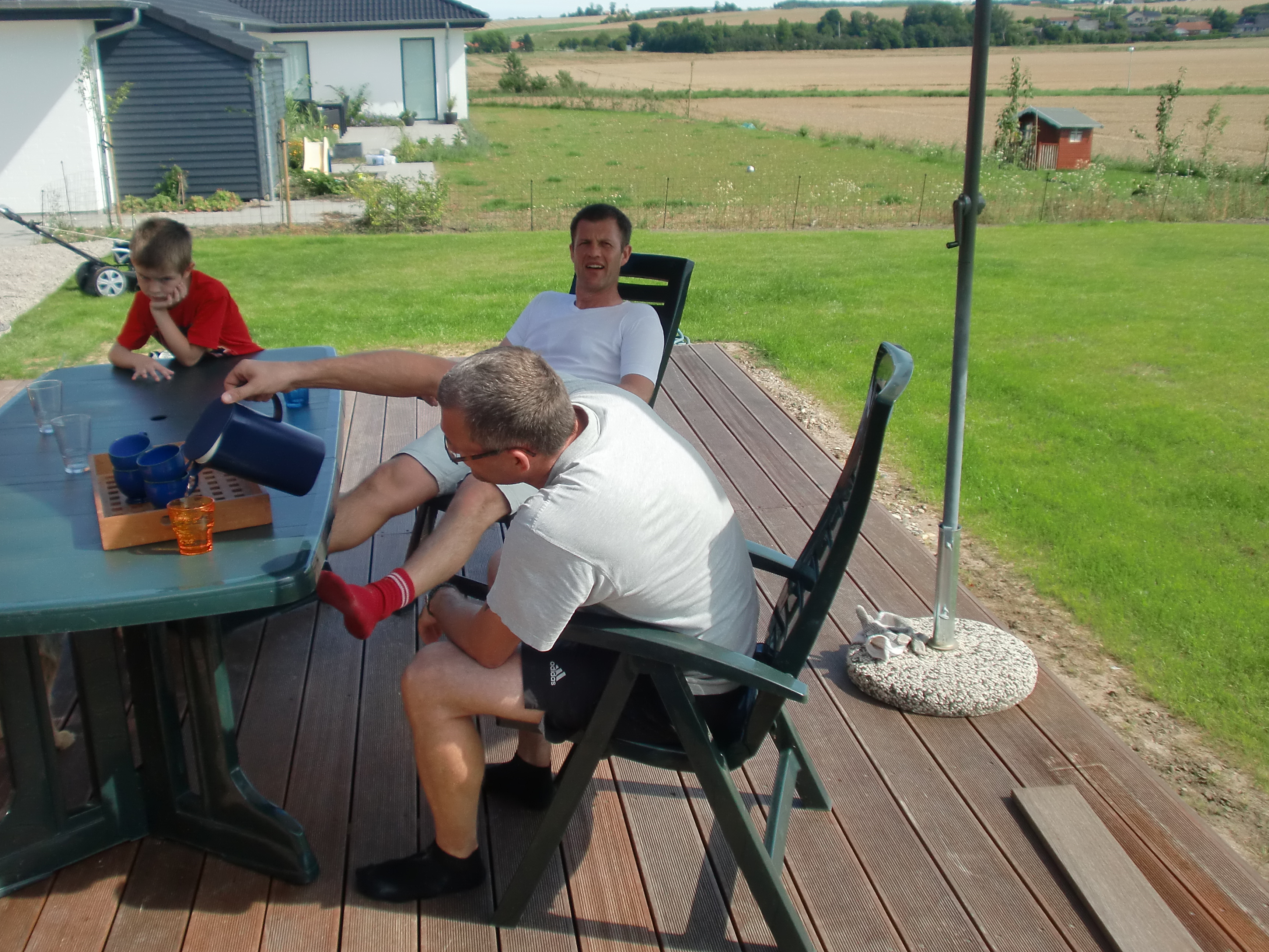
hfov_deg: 51.3
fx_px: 1320
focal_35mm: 36
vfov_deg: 39.6
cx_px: 574
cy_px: 447
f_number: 2.8
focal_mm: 5.58
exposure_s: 1/800
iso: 64
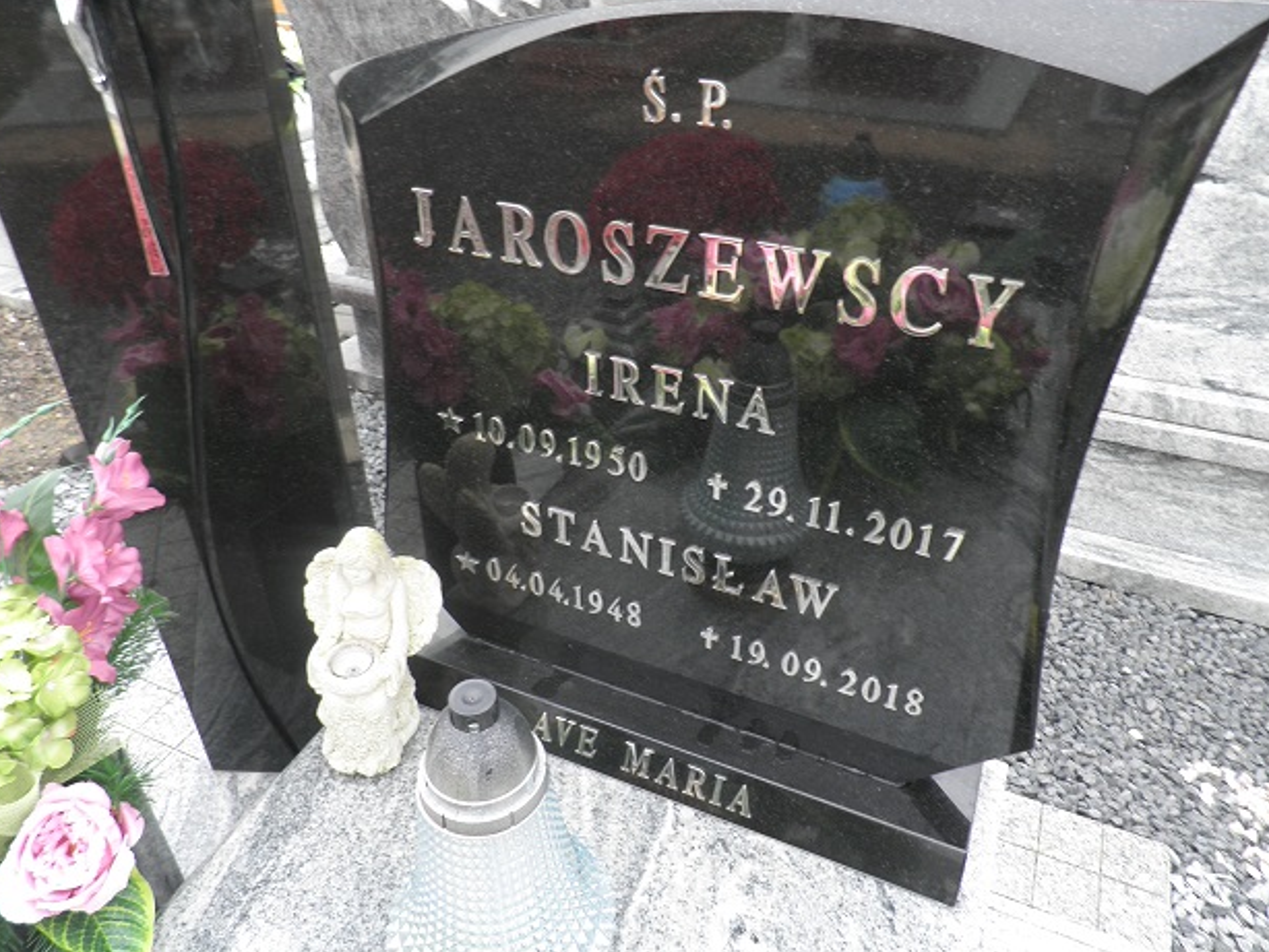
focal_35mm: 25
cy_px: 461
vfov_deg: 54.9
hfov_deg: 69.4
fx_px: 917
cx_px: 632
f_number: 3.3
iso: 80
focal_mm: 4.3
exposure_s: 1/30
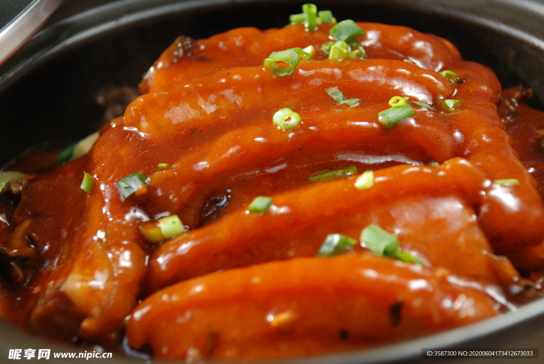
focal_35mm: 105
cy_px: 182
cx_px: 272
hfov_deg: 19.4
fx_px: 1588
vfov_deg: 13.1
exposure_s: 1/80
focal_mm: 70
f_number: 5.6
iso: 160
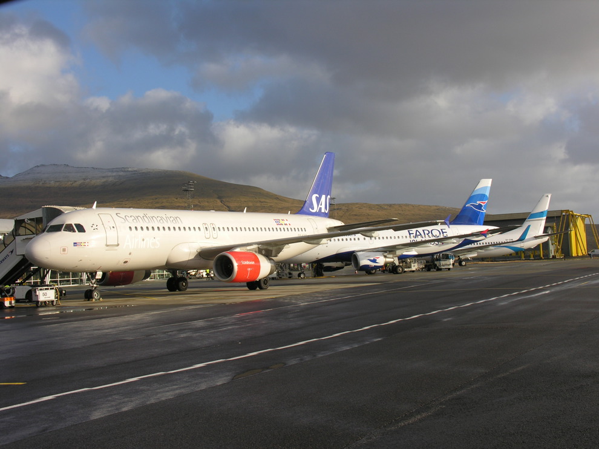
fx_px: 865
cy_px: 224
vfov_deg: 29.1
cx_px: 300
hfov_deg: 38.2
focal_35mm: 50
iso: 50
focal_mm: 12.7
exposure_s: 1/193
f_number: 6.2
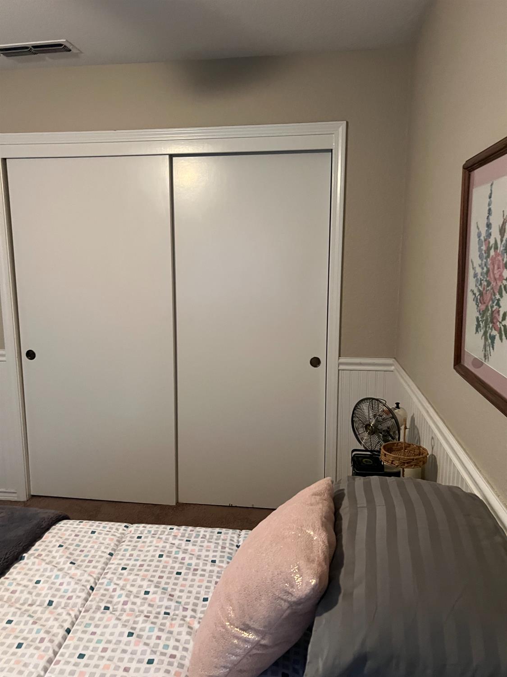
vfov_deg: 67.3
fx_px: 508
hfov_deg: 53.1
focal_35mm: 26
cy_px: 338
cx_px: 254
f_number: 1.5
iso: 400
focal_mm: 5.7
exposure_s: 1/40
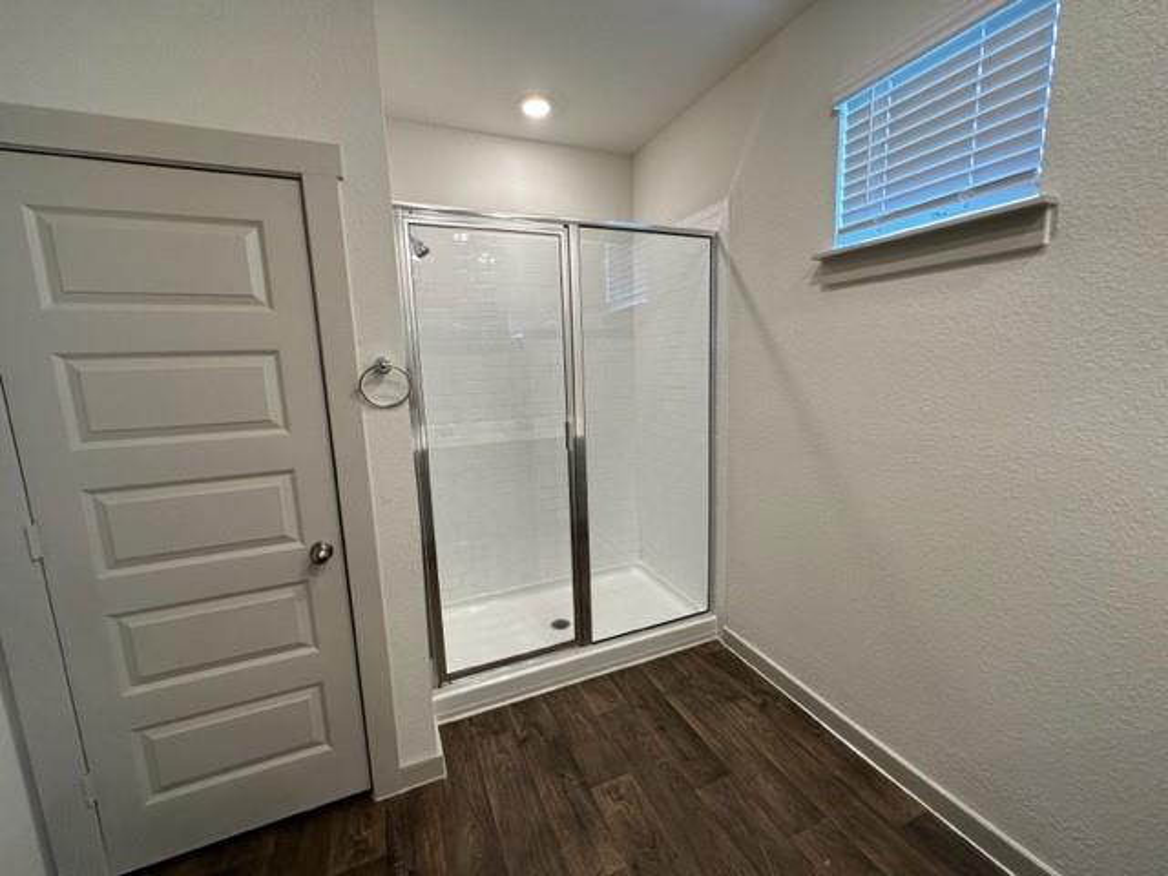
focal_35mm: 14
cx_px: 584
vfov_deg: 85.7
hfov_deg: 102.1
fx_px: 472
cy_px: 438
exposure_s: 1/120
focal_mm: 2.22
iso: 160
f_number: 2.2
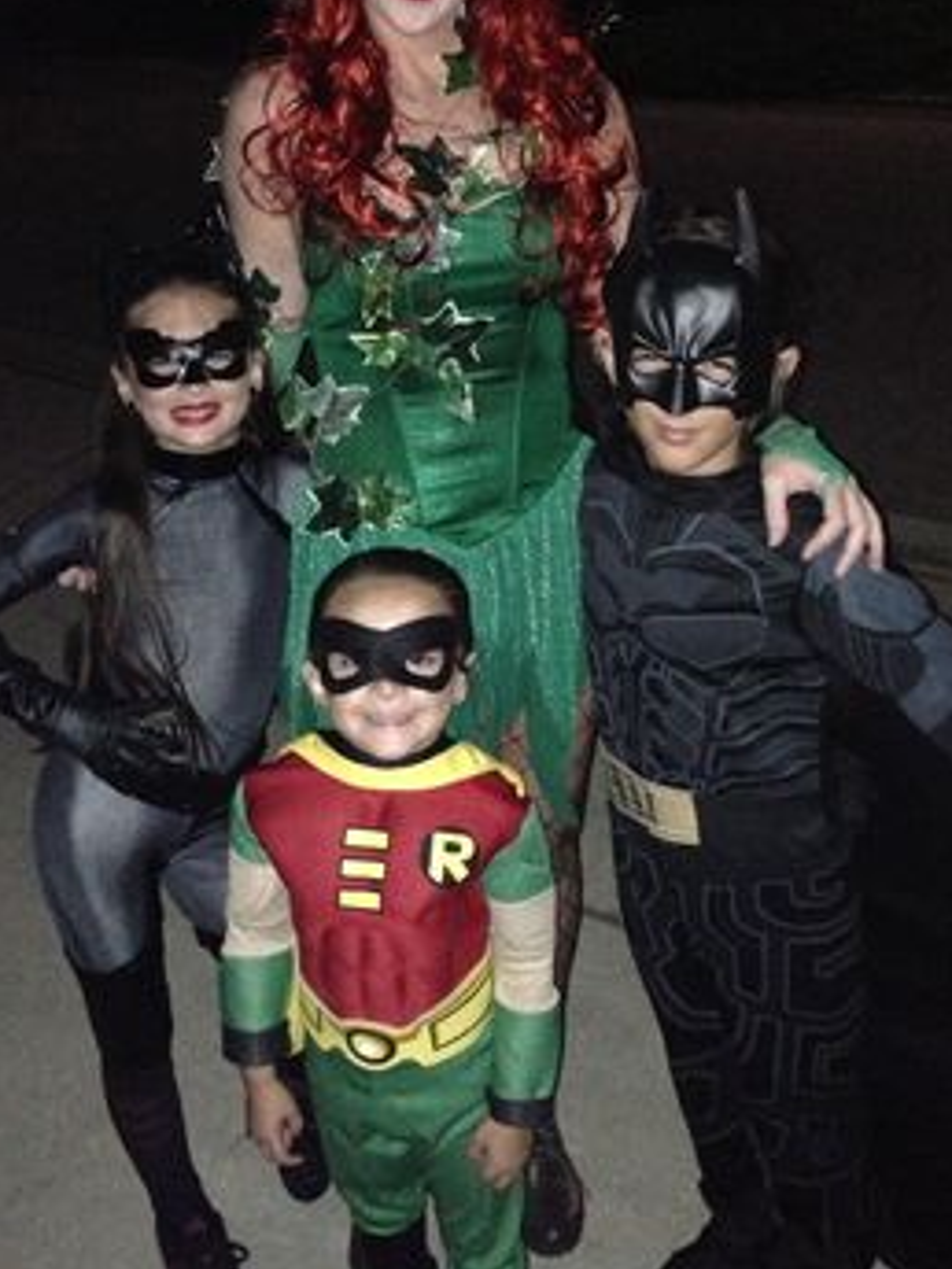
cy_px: 450
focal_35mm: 46
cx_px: 450
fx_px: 1687
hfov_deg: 31.5
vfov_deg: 40.8
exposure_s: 1/16
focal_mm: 4.13
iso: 800
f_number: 2.4
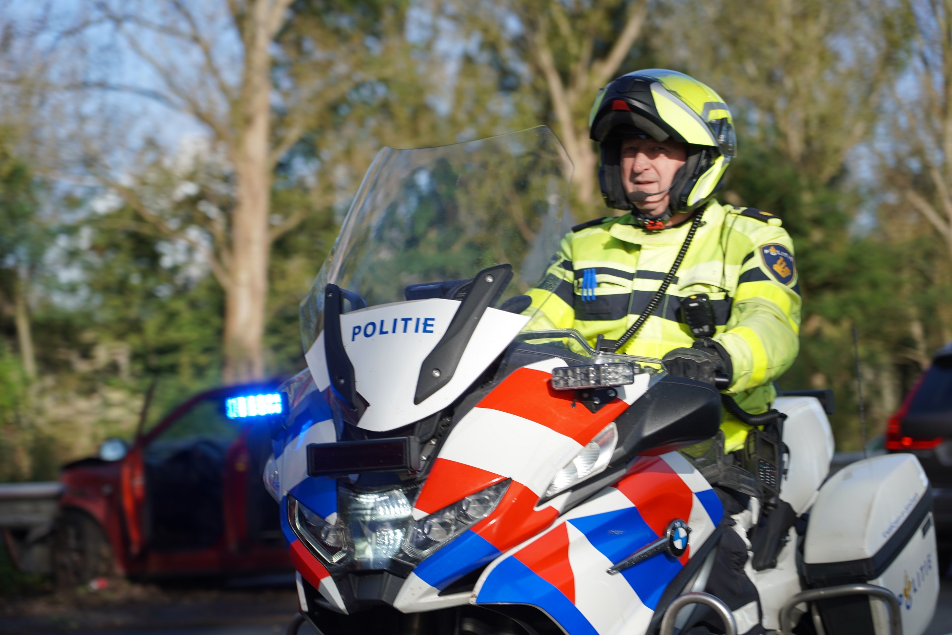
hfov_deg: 19.5
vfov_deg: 13.0
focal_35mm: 105
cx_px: 476
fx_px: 2776
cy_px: 318
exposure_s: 1/500
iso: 100
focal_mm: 105
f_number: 4.5
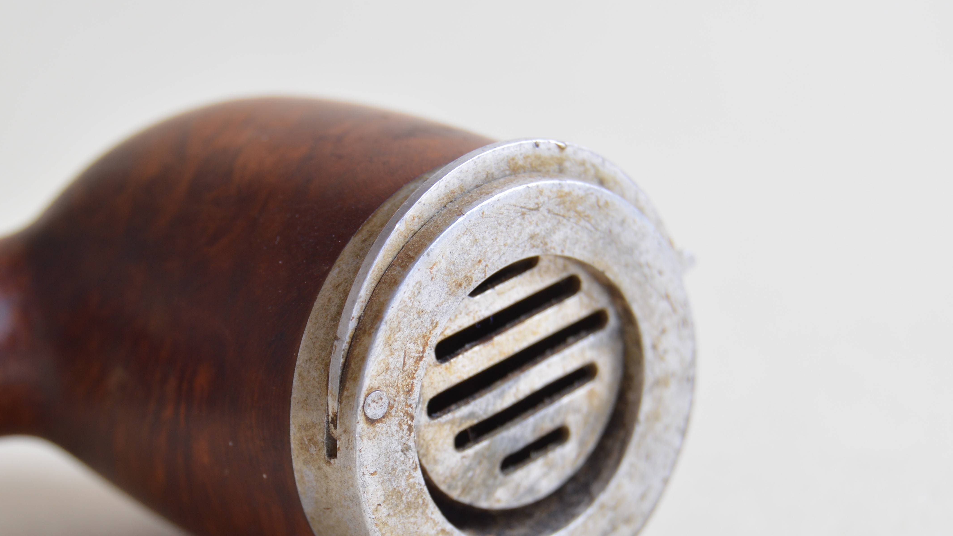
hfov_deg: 20.0
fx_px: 2704
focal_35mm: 107
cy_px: 356
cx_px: 377
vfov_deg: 11.3
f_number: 7.1
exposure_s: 1/20
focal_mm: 48
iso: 100
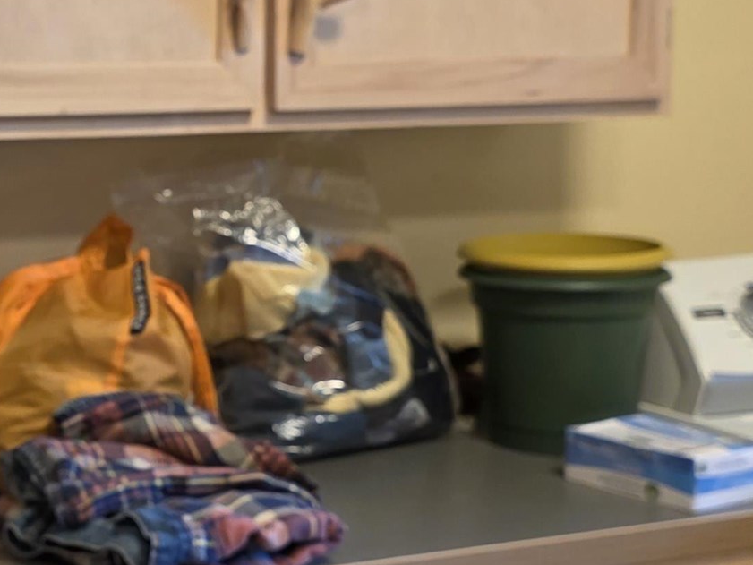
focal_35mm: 84
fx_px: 1828
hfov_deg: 22.9
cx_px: 130
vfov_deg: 17.6
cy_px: 295
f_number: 1.7
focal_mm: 6.3
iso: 400
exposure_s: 1/120
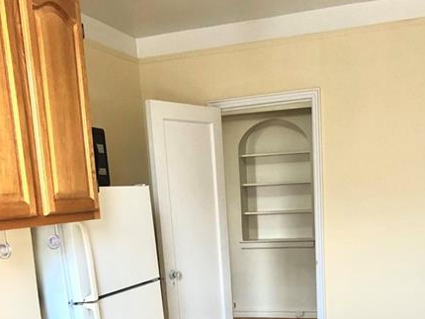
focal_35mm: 50
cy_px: 317
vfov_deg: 27.5
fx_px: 614
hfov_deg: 38.0
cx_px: 257
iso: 32
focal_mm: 3.99
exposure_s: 1/30
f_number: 1.8
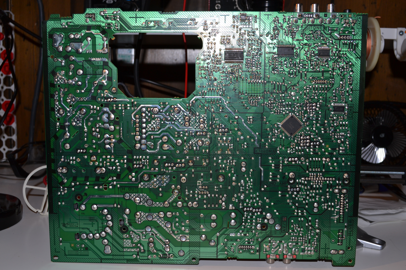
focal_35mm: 39
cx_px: 203
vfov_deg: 34.2
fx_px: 440
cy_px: 135
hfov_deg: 49.6
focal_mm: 26
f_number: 8
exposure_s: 1/60
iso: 100
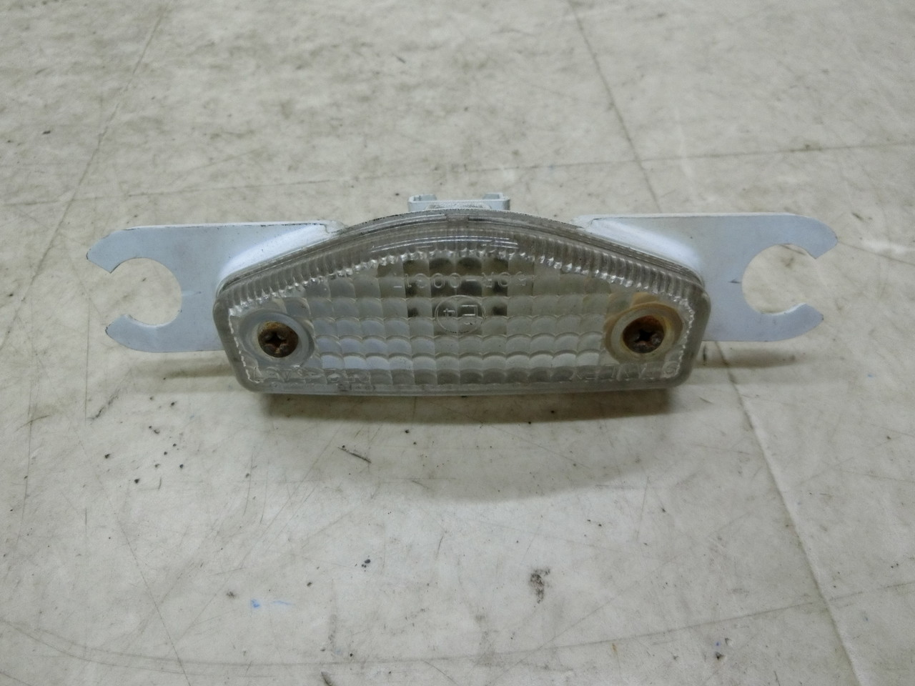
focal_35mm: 25
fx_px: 661
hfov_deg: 69.4
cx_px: 458
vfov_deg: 54.9
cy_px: 343
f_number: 3.5
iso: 400
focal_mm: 4.5
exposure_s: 1/125
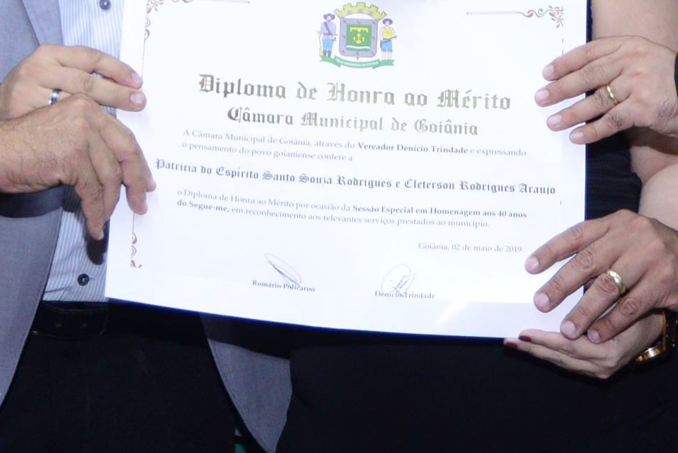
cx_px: 335
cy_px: 30
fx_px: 2826
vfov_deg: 9.1
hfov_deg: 13.7
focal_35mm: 150
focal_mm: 48
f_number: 5.6
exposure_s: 1/125
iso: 2500
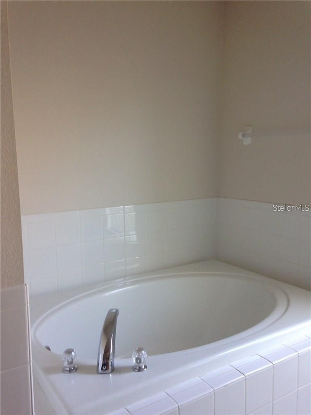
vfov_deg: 55.4
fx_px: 395
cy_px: 208
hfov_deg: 42.9
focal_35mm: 33
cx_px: 156
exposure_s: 1/20
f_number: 2.4
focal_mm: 4.12
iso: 64
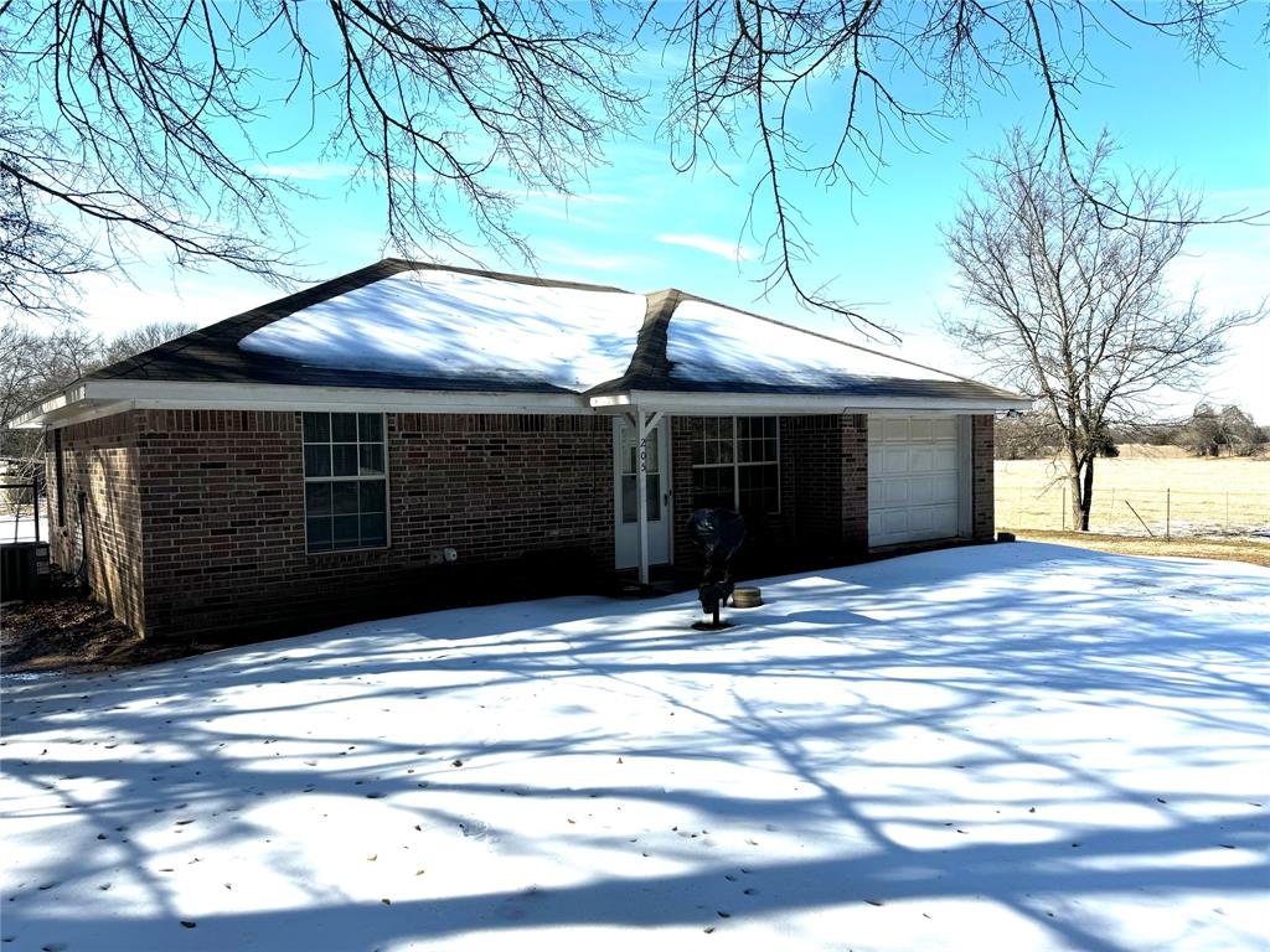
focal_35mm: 24
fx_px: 881
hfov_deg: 71.6
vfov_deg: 56.8
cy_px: 476
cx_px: 635
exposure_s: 1/5348
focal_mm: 6.76
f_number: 1.78
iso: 80
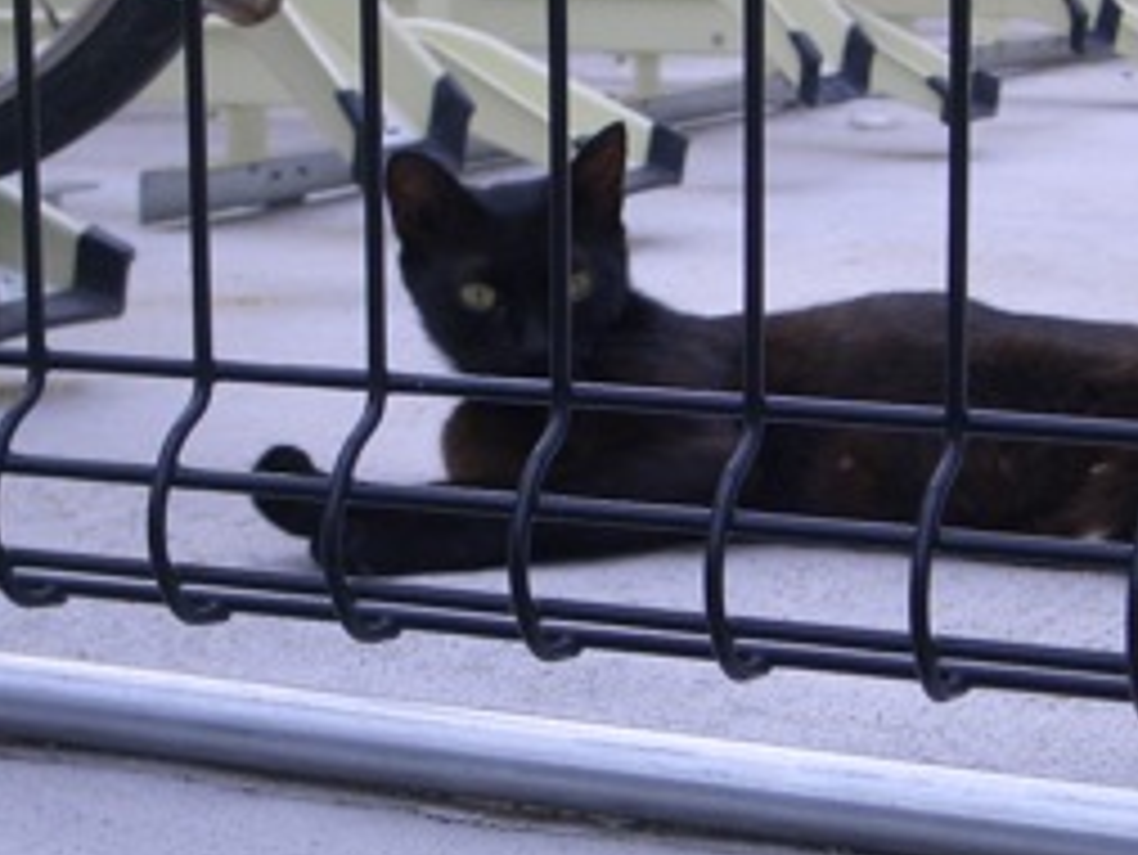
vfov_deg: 15.1
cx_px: 675
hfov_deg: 20.0
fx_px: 3223
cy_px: 405
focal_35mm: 98
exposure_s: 1/125
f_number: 3.5
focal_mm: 10.2
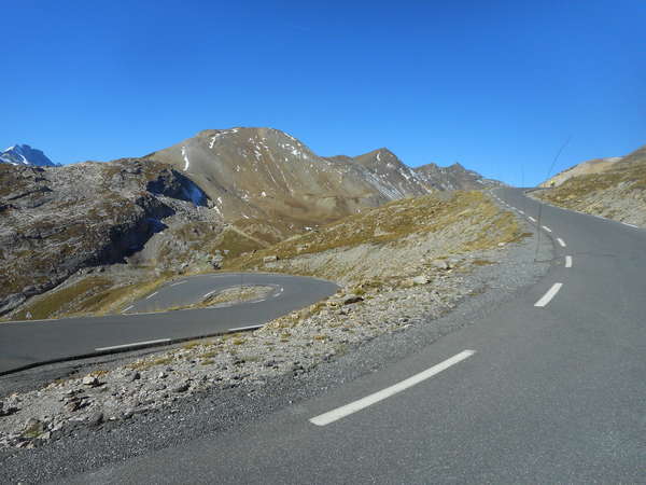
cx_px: 323
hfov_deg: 69.4
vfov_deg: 54.9
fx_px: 467
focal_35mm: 25
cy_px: 242
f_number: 3.7
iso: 80
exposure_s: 1/1000
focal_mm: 4.5
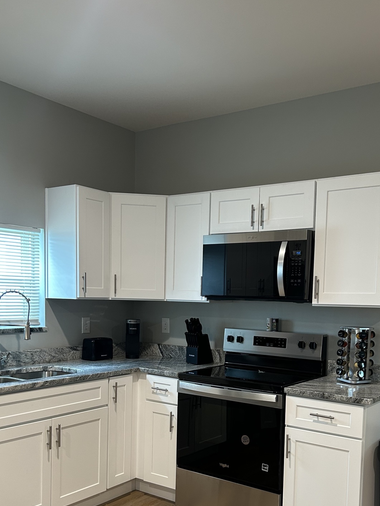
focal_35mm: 37
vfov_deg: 49.3
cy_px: 335
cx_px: 193
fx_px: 542
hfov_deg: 38.7
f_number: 1.5
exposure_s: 1/60
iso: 160
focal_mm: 5.7
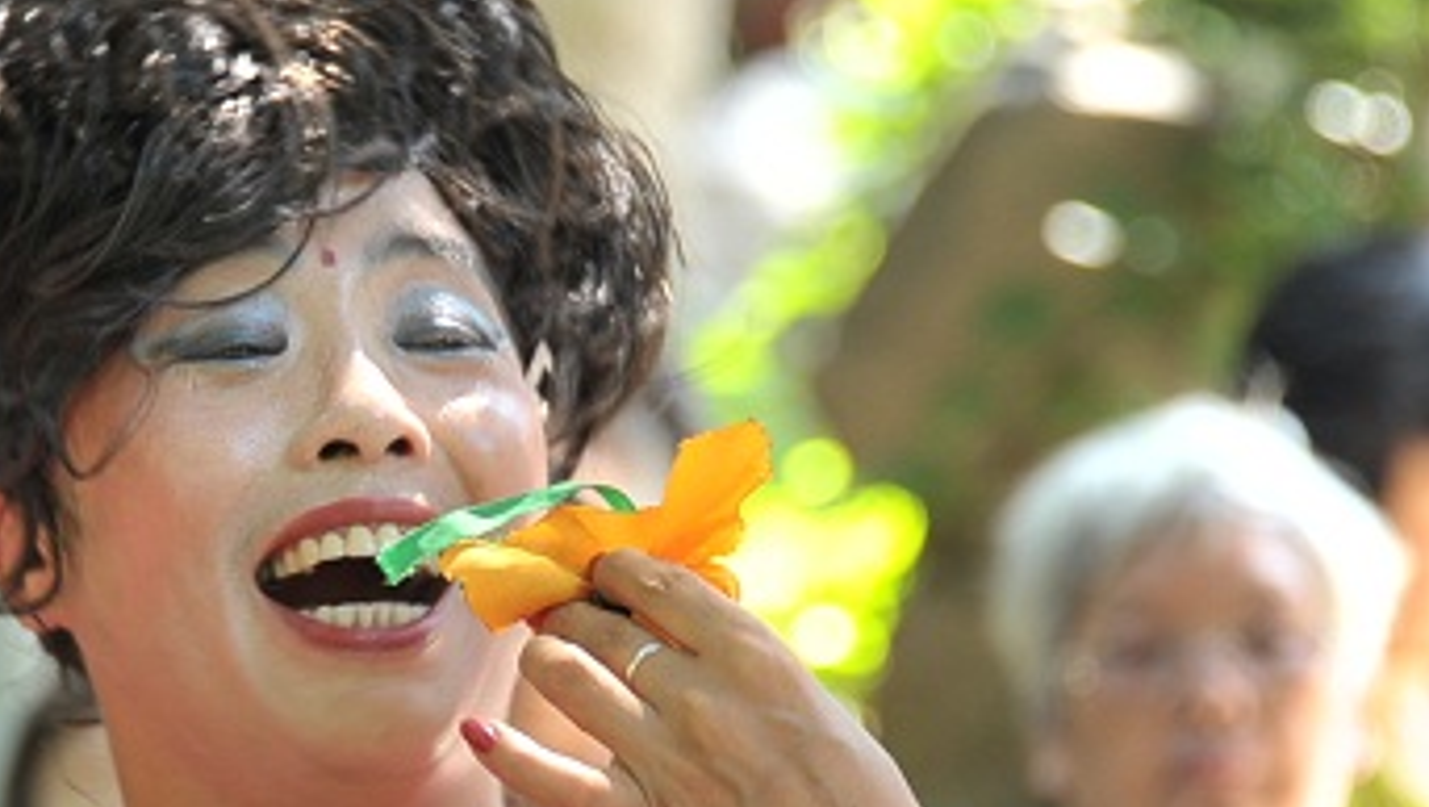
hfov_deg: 5.4
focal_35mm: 396
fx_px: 15017
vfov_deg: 3.1
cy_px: 579
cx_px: 357
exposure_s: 1/80
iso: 800
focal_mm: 160
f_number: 5.6
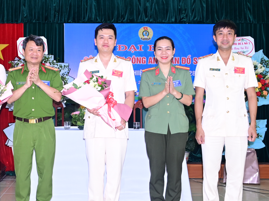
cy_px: 97
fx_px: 427
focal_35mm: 55
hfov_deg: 34.3
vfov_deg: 26.6
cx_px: 71
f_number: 4
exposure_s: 1/200
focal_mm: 24
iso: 1000
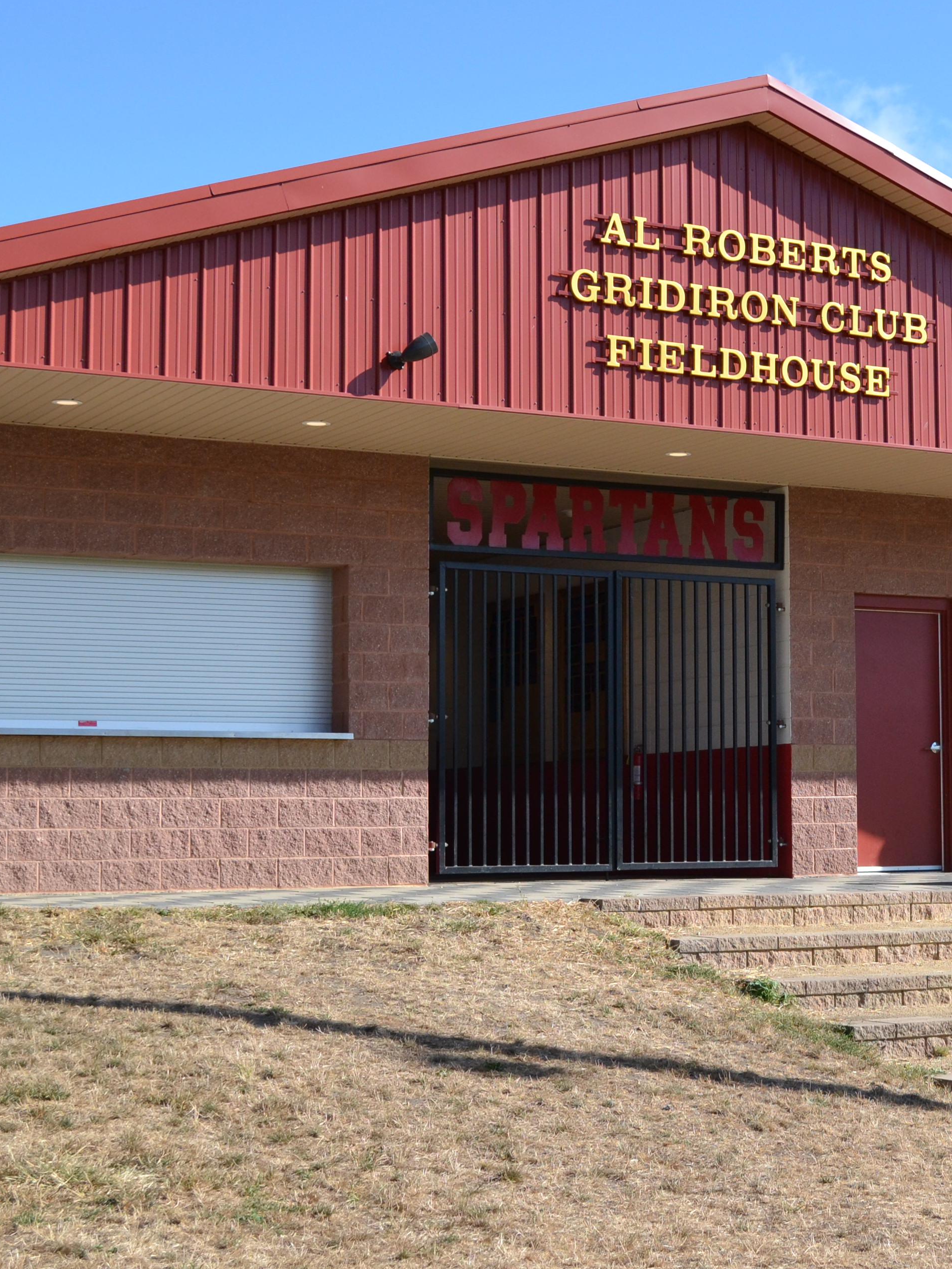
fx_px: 2310
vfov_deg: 30.7
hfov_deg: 22.9
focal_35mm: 63
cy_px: 631
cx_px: 800
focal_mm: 24
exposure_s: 1/1250
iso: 400
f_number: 5.6
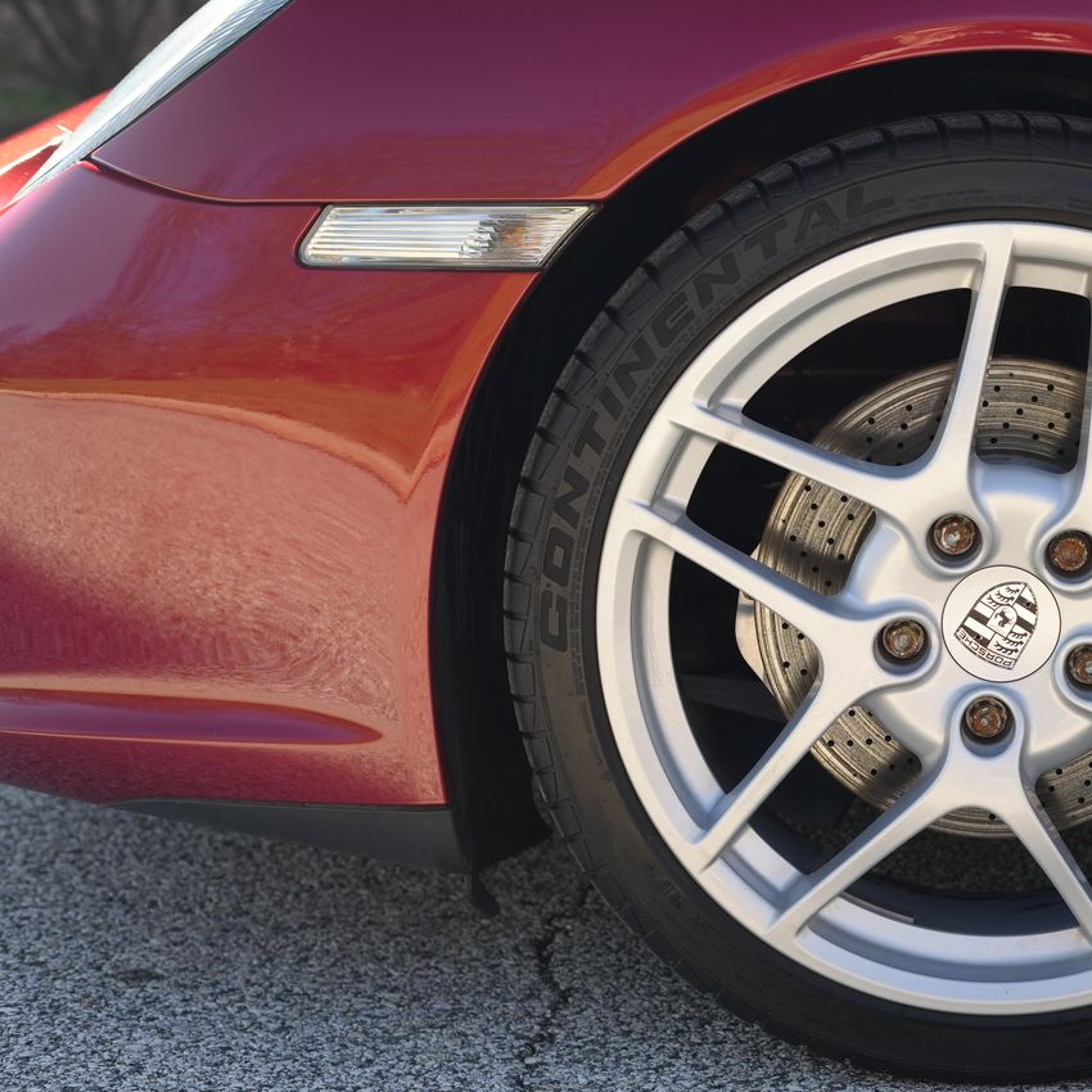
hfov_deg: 21.1
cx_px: 1007
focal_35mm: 80
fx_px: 2855
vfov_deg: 21.6
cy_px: 622
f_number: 4
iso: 250
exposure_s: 1/160
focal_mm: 50
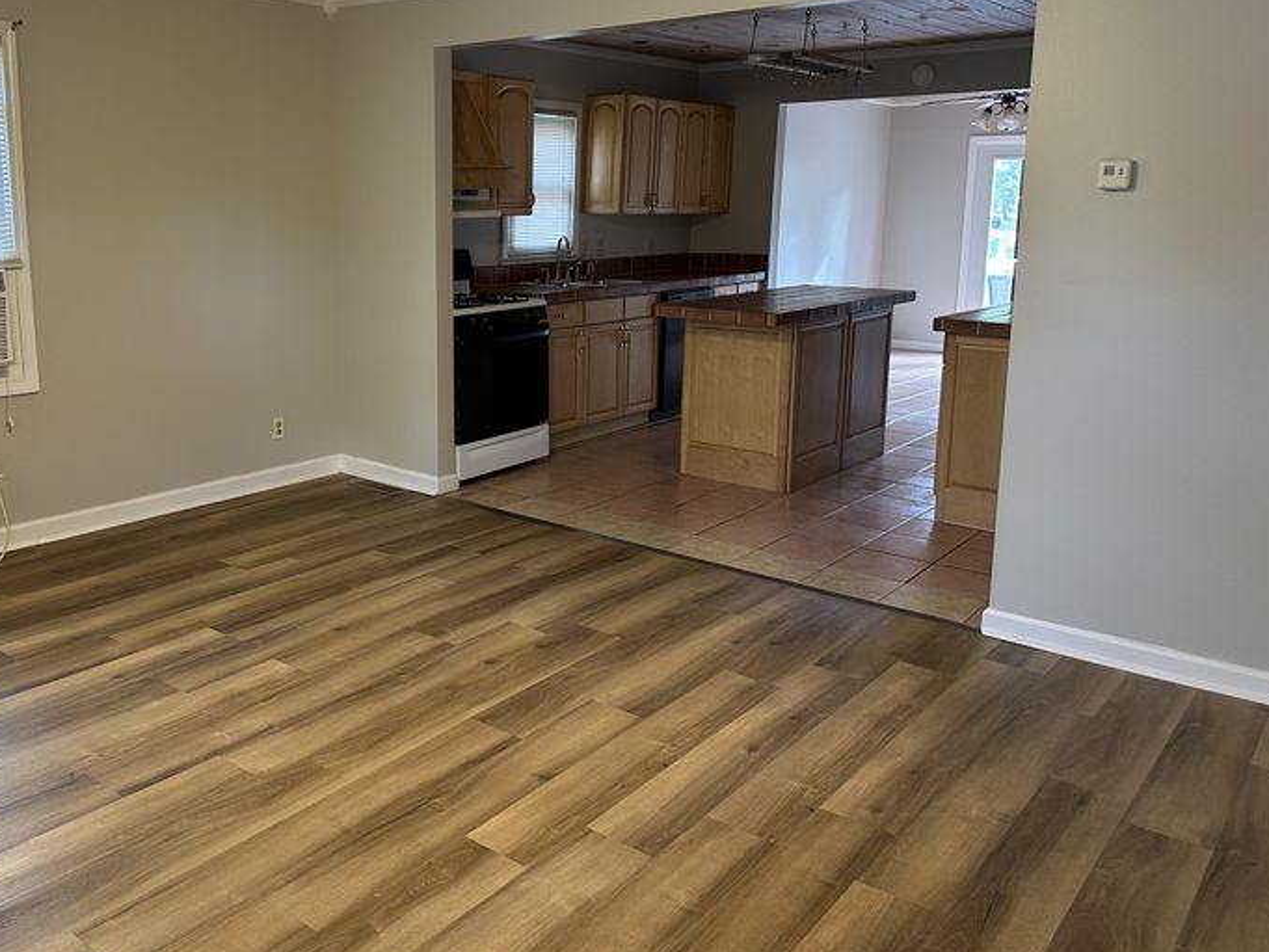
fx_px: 1100
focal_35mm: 30
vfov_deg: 46.6
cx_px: 498
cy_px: 379
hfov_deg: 59.4
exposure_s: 1/60
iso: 200
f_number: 1.78
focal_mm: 6.86
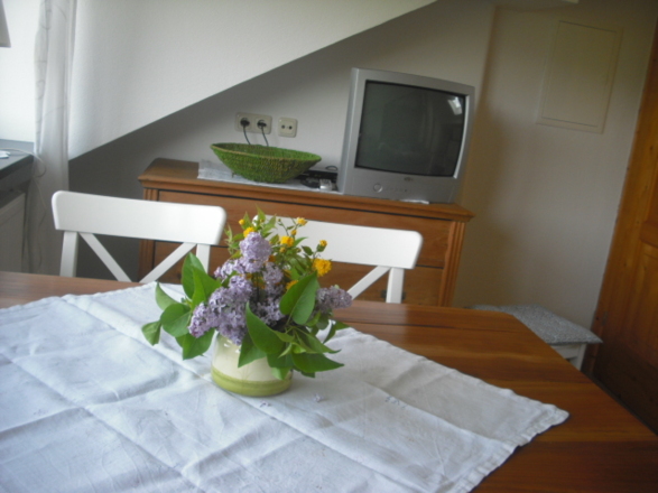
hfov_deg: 49.0
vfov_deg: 37.7
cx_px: 329
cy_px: 246
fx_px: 722
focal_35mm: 38
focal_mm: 6.2
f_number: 2.8
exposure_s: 1/60
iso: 100
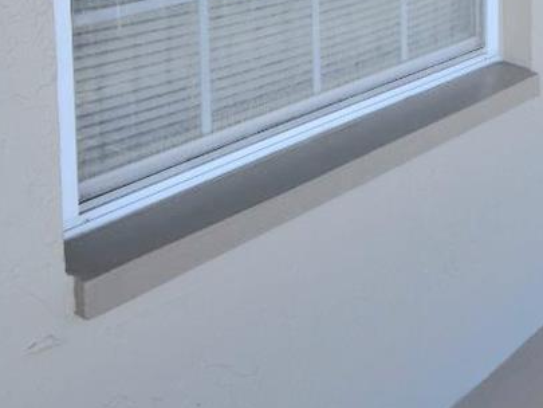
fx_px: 894
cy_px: -140
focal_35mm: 57
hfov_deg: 32.5
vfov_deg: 22.6
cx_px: 460
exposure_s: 1/250
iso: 200
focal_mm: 10
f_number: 8
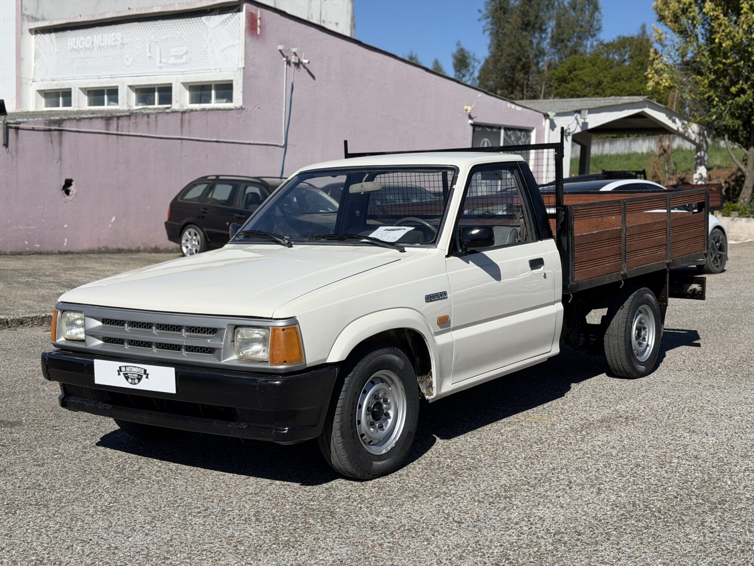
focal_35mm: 48
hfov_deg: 39.7
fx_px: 1046
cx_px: 377
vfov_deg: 30.3
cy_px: 283
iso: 80
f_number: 1.78
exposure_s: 1/8772
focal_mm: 6.76
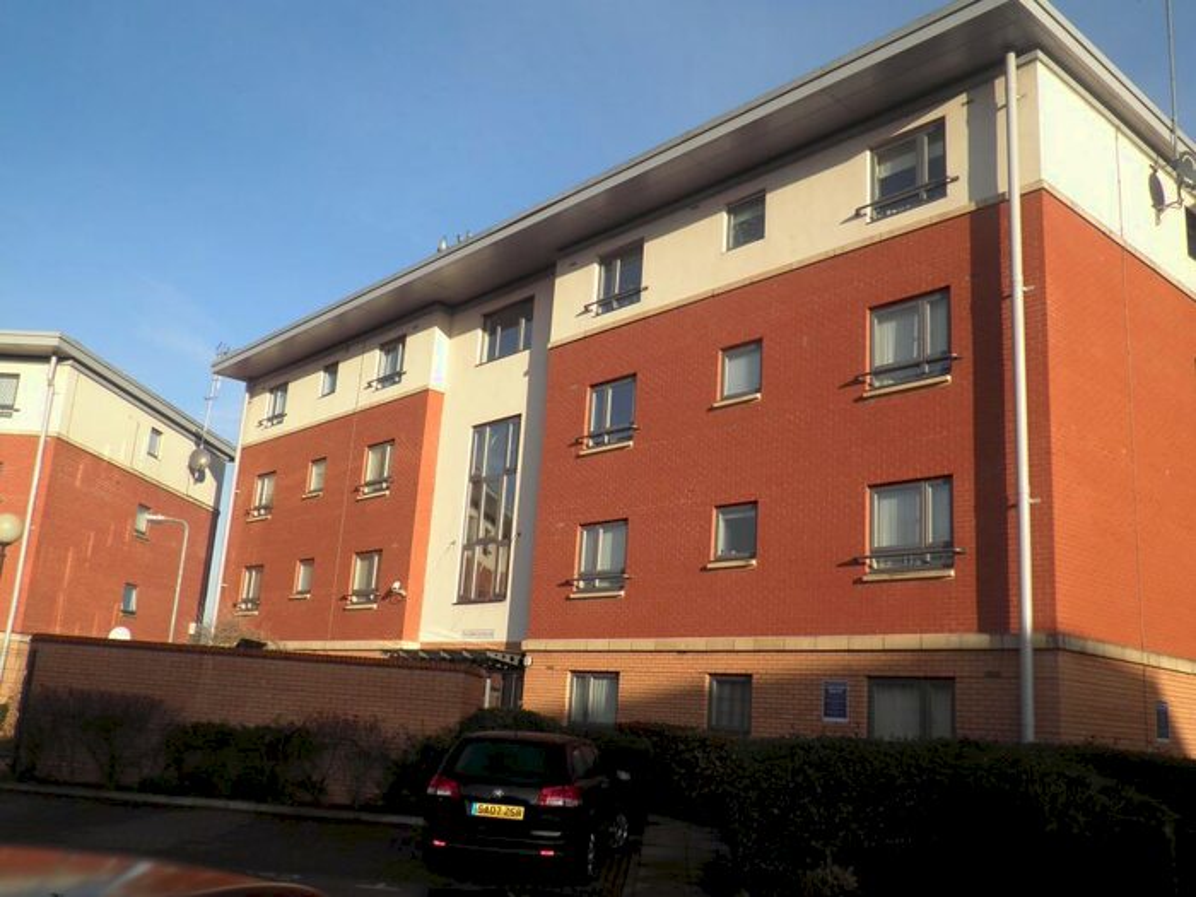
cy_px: 448
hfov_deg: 56.8
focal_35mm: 32
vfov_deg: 44.2
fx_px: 1106
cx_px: 598
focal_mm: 5.9
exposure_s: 1/400
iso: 64
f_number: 3.7
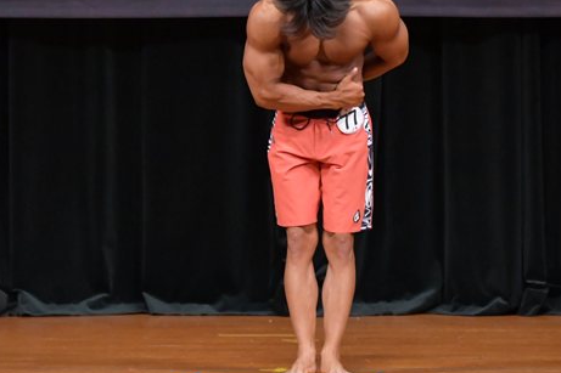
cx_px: 291
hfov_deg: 4.5
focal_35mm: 454
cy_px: 136
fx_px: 7072
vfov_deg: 3.0
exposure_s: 1/400
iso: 5000
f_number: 5.6
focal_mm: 180
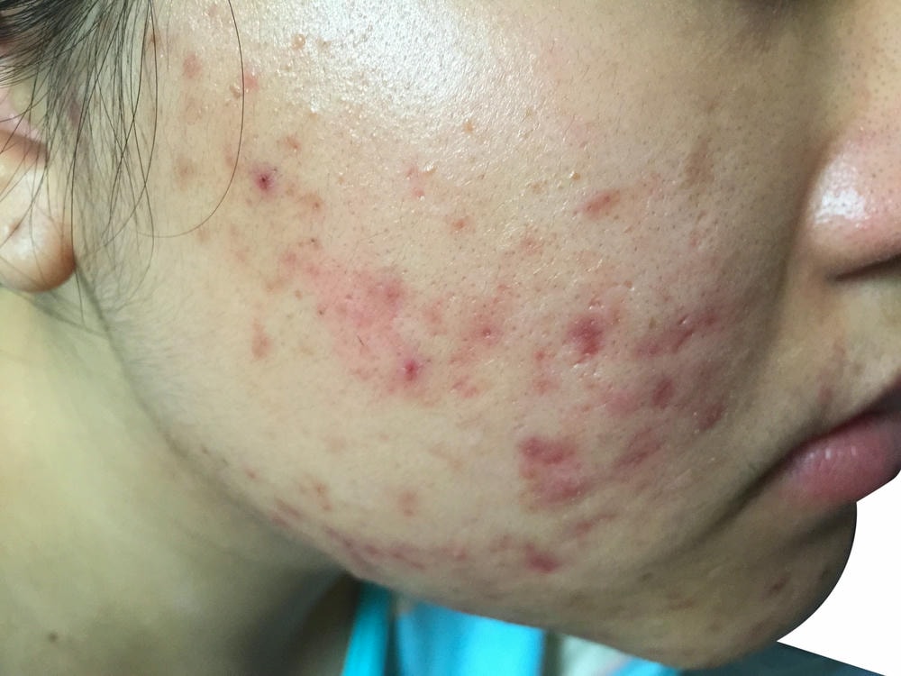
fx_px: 755
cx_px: 450
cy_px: 338
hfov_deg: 61.7
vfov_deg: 48.2
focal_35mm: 29
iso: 125
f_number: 2.2
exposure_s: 1/17
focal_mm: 4.15
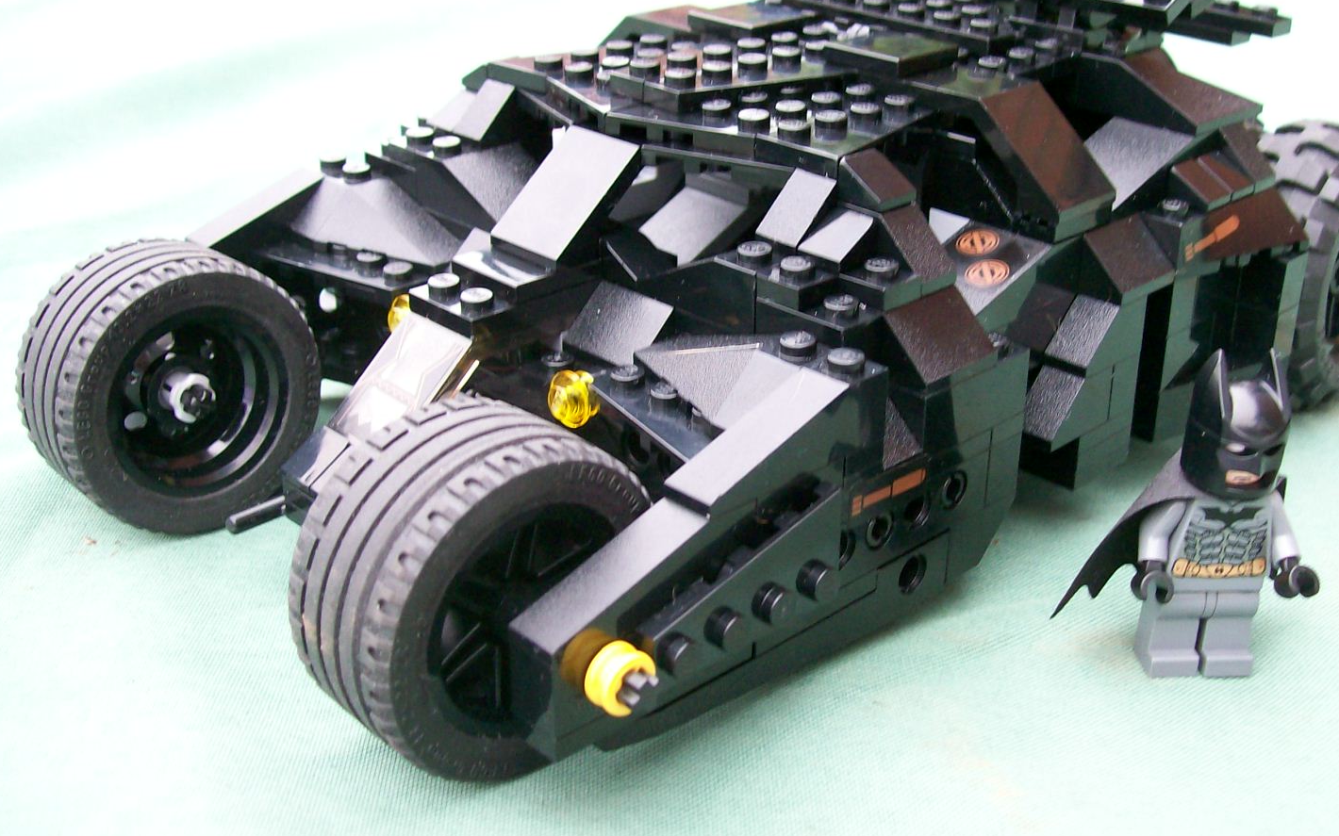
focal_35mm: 43
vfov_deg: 29.8
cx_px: 727
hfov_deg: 46.2
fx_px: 1569
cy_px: 382
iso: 90
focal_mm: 6
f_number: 2.7
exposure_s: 1/32
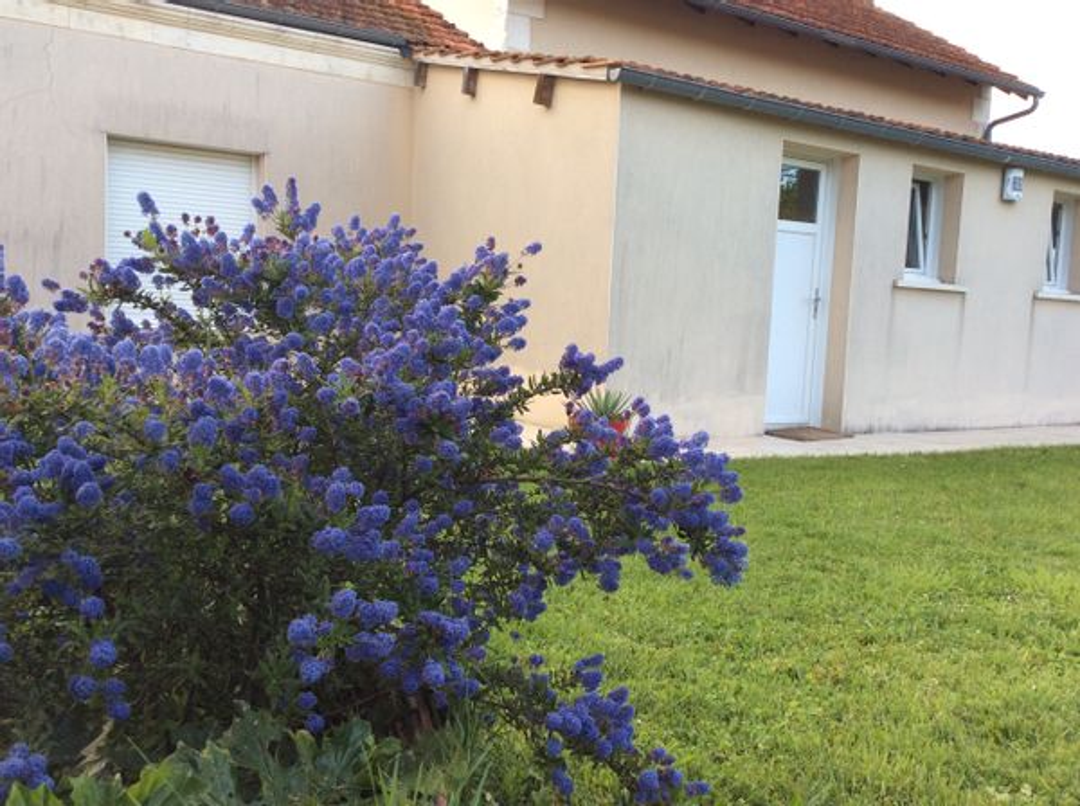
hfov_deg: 56.9
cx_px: 540
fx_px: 997
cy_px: 403
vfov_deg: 44.0
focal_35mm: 32
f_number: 2.4
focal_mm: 3.3
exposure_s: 1/115
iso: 32
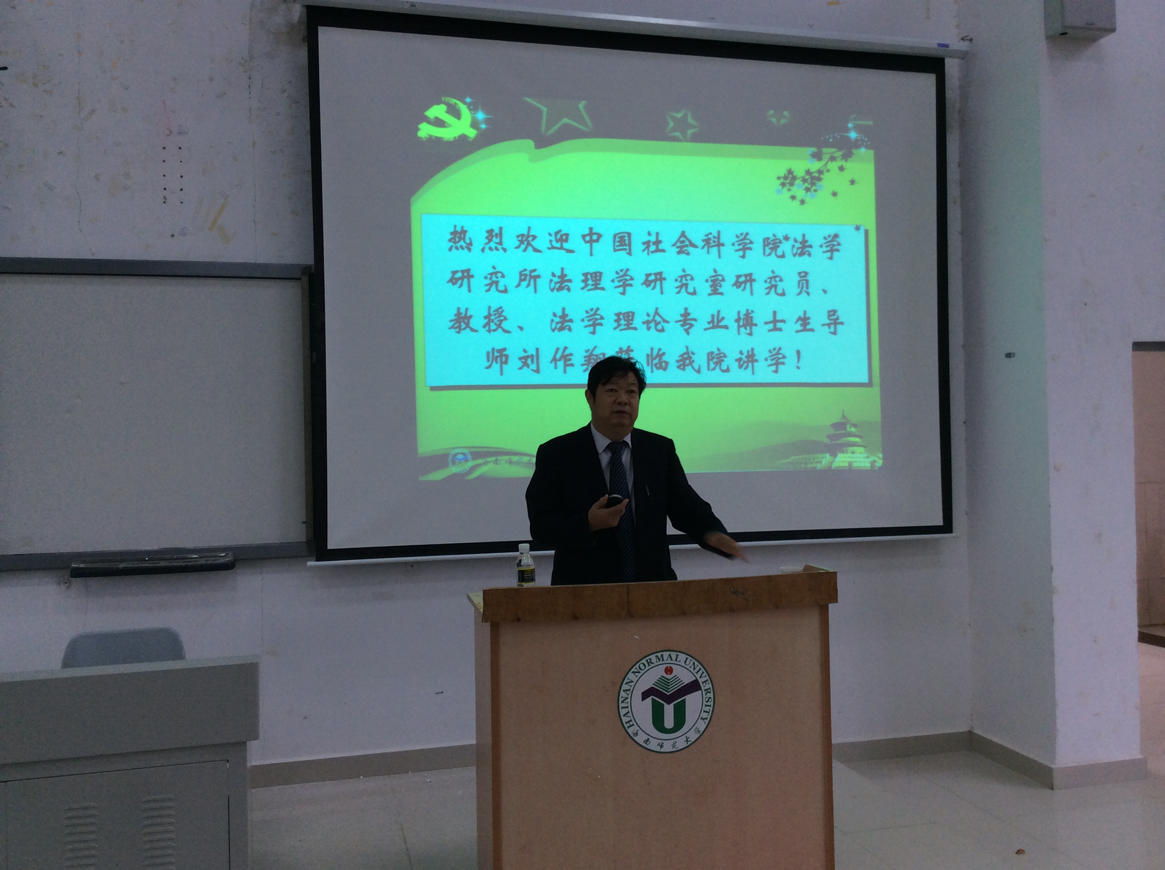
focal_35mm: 33
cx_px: 582
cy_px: 435
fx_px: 1109
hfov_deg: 55.4
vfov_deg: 42.8
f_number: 2.4
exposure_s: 1/33
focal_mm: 3.3
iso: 50
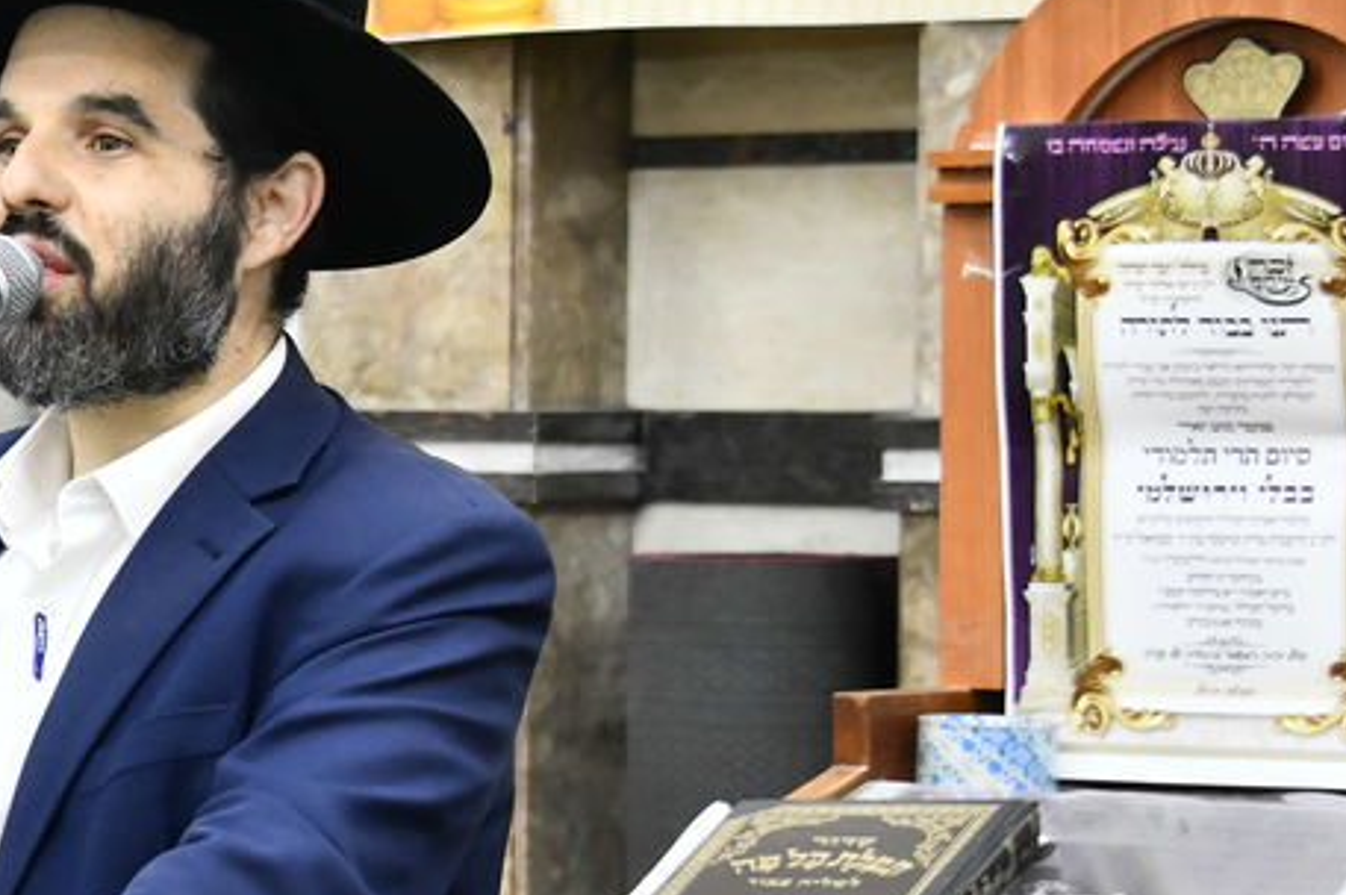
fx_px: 7099
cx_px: -256
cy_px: 487
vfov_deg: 7.2
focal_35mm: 190
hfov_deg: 10.7
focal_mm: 62
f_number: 5.6
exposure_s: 1/160
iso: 1600
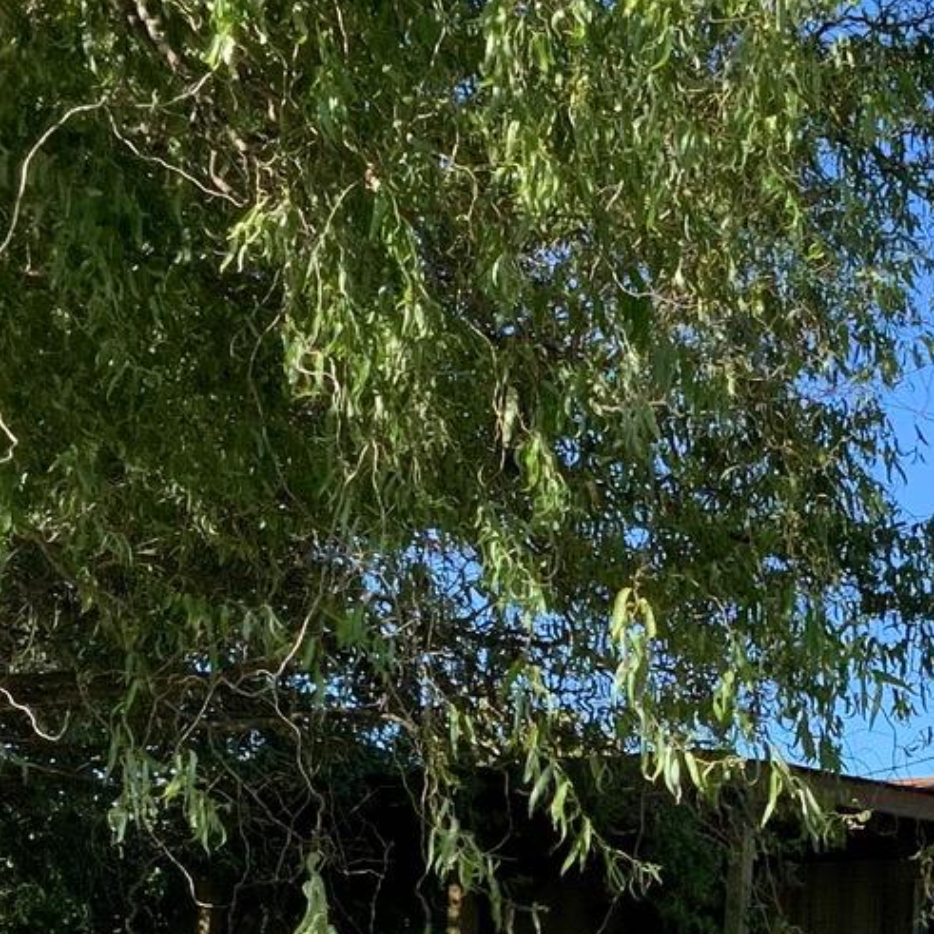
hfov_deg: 16.1
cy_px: 898
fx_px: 3266
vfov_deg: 16.0
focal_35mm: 107
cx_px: 807
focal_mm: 3
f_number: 1.8
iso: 16
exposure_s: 1/728
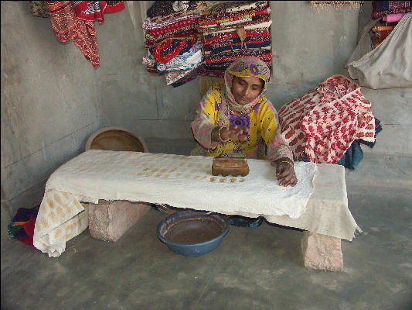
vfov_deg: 44.2
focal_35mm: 32
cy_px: 155
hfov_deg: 56.8
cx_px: 206
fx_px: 381
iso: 200
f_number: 2.8
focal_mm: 8.32
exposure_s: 1/200
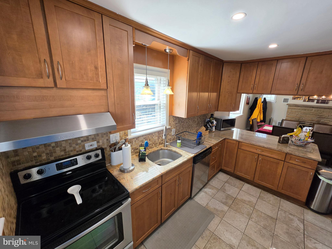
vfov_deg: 89.9
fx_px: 125
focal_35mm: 13
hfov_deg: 106.2
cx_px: 166
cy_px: 124
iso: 64
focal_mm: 2.2
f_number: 1.9
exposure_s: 1/120
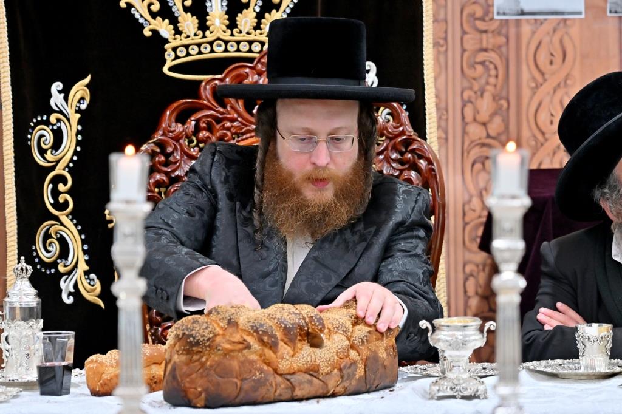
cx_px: 311
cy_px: 207
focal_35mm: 165
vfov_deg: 8.3
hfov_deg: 12.5
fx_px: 2850
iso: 640
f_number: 4
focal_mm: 110
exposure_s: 1/200
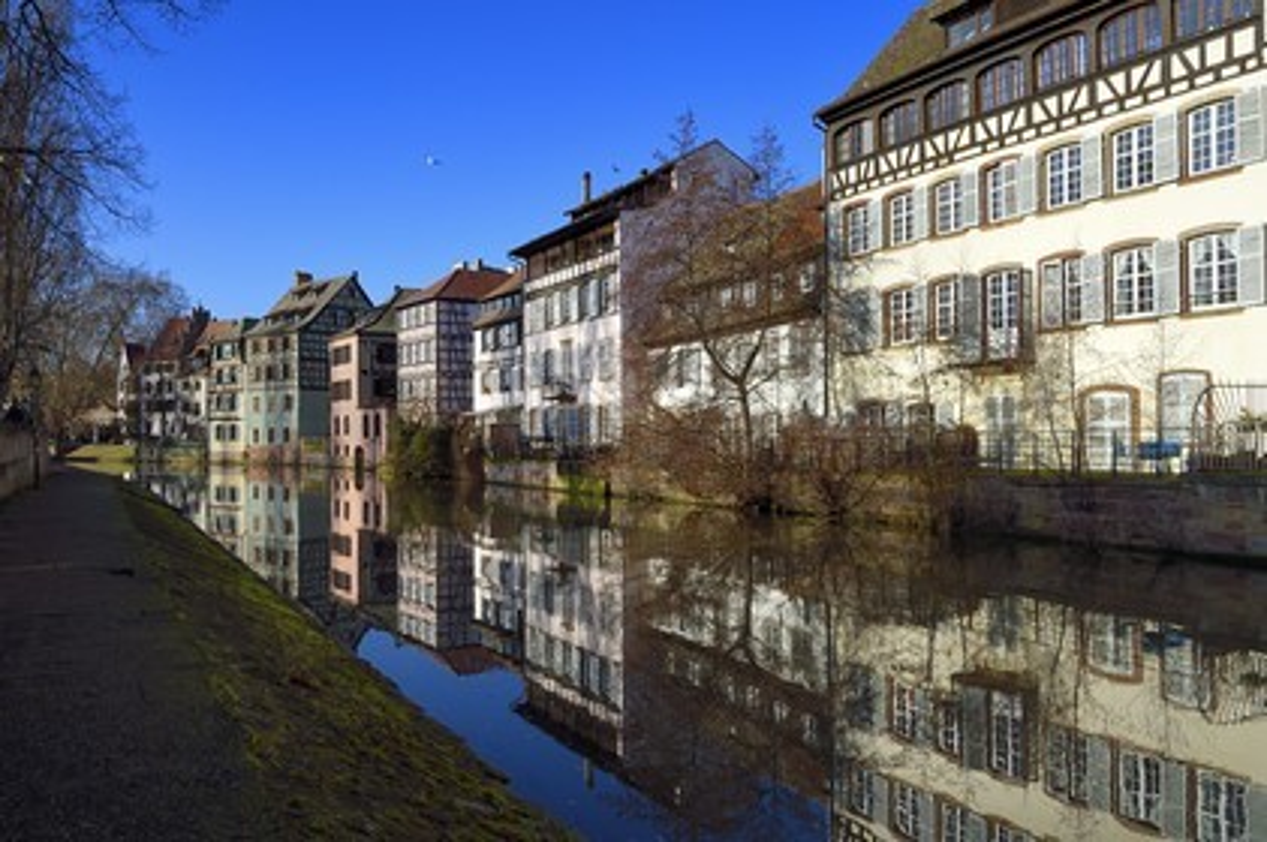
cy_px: 421
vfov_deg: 44.9
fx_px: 1020
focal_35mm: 29
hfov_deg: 63.7
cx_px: 634
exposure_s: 1/320
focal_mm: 29
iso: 200
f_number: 11
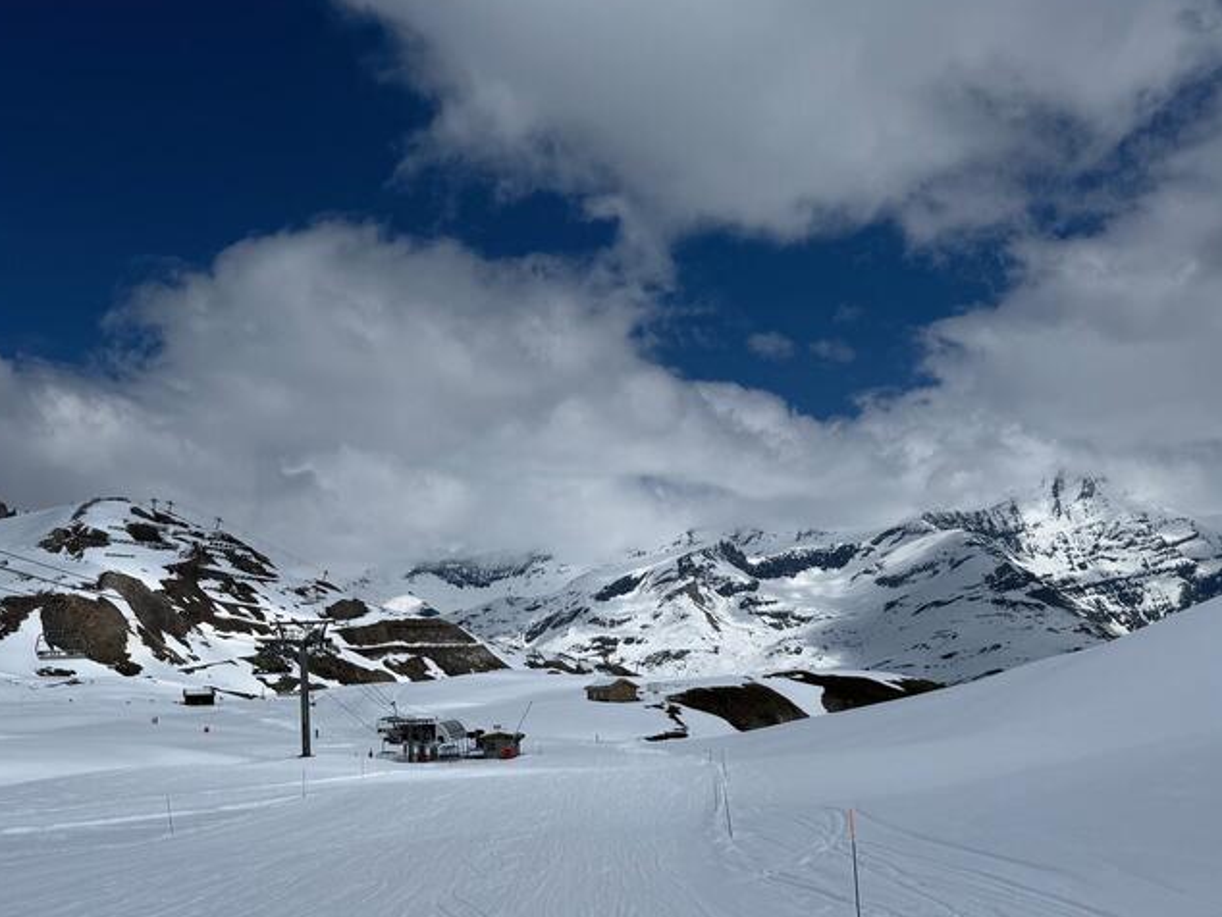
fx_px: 1377
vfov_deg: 36.2
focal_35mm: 39
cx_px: 384
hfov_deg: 46.9
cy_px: 660
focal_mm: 6.76
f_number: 1.78
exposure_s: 1/32258
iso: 64
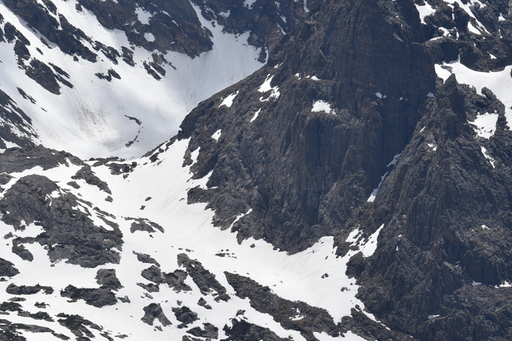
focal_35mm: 361
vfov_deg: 3.8
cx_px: 106
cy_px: 148
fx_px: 5133
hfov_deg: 5.7
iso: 100
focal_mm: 190
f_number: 10
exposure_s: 1/400
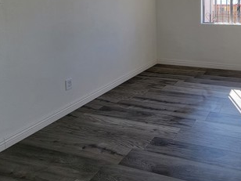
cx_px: 223
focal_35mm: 27
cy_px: 14
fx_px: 188
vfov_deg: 45.8
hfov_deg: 55.3
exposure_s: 1/171
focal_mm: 2.2
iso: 50
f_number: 2.2
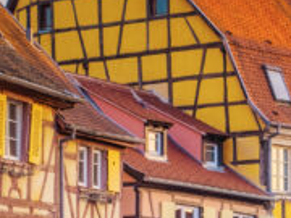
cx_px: 375
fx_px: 1606
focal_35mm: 191
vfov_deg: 7.5
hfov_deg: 10.2
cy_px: 401
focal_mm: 23.4
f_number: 8
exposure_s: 1/50
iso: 160
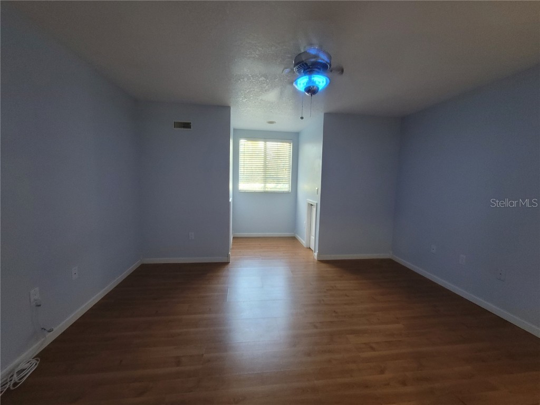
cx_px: 270
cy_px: 202
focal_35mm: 13
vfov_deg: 89.9
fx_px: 203
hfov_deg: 106.2
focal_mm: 2.2
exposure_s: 1/30
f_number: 2.2
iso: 400
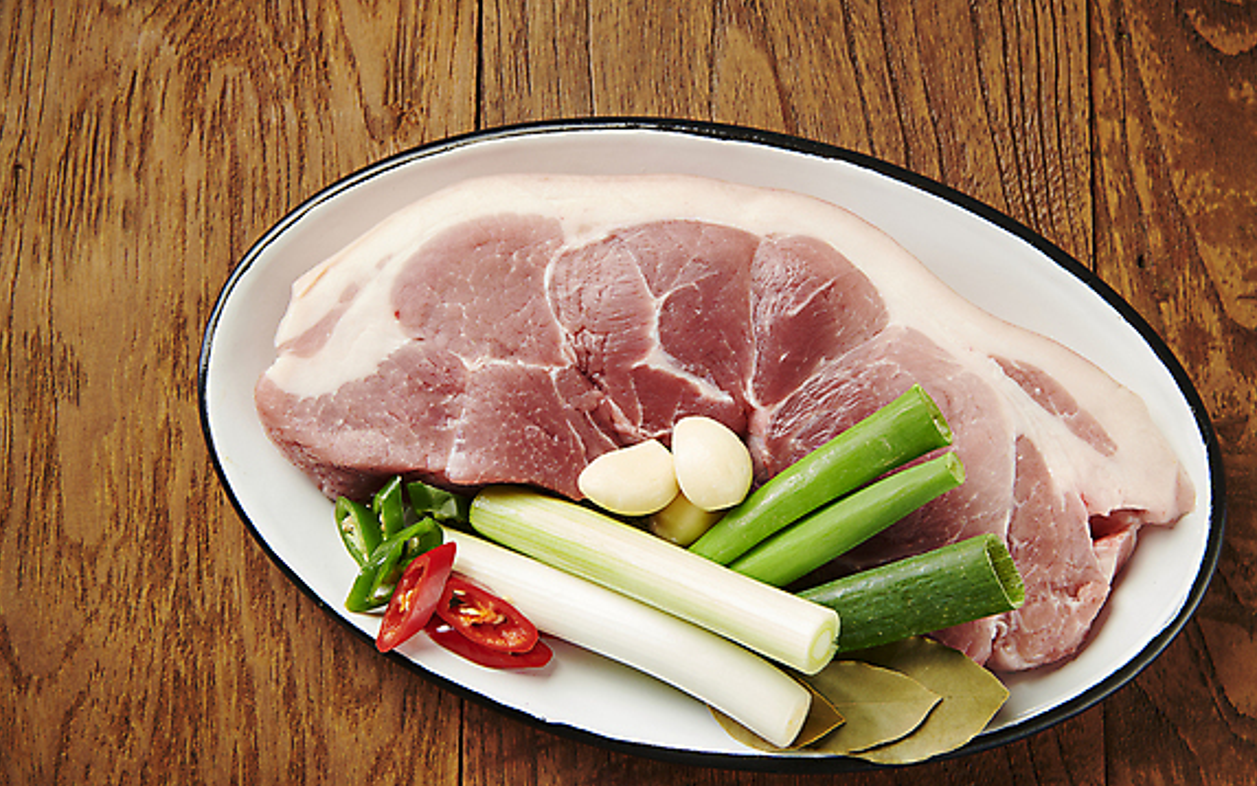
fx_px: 2192
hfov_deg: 32.0
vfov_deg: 20.3
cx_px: 652
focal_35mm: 64
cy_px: 426
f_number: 11
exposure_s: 1/125
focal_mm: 60
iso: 31
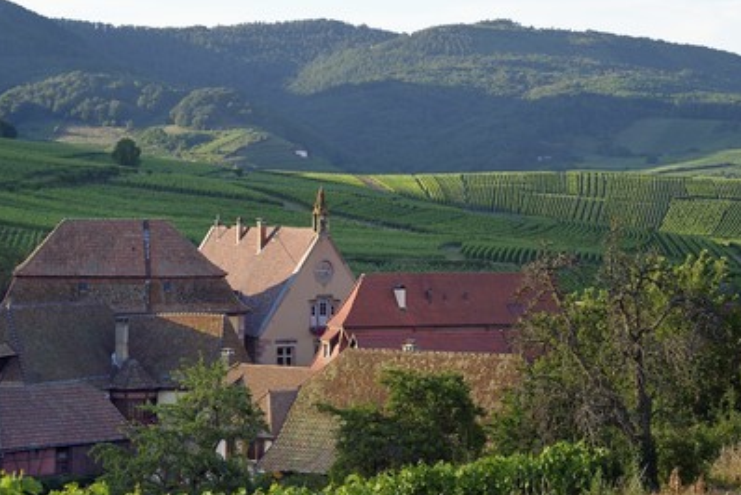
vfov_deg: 11.8
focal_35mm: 116
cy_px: 253
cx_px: 376
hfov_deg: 17.6
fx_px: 2389
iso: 200
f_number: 7.1
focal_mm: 110
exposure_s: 1/250
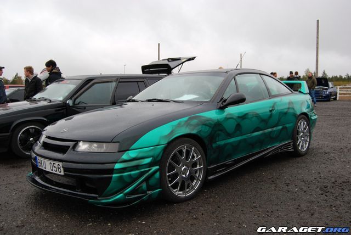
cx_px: 176
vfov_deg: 38.4
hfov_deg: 55.1
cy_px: 118
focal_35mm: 34
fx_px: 337
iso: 100
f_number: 5.6
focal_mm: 23
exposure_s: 1/125
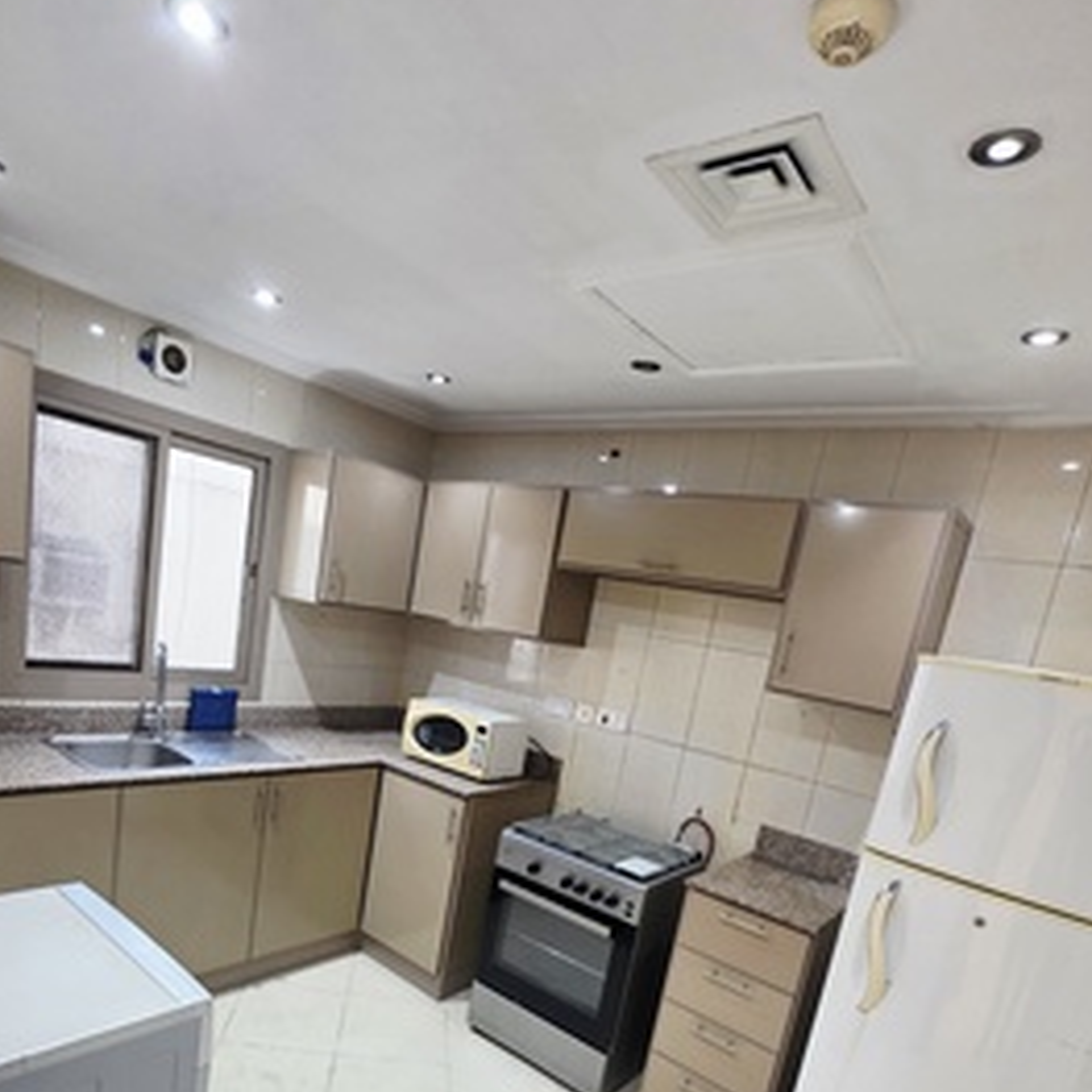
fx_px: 714
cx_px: 484
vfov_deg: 72.0
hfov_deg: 74.6
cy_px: 749
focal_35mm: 20
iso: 400
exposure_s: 1/50.3
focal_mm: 2.2
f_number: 1.9
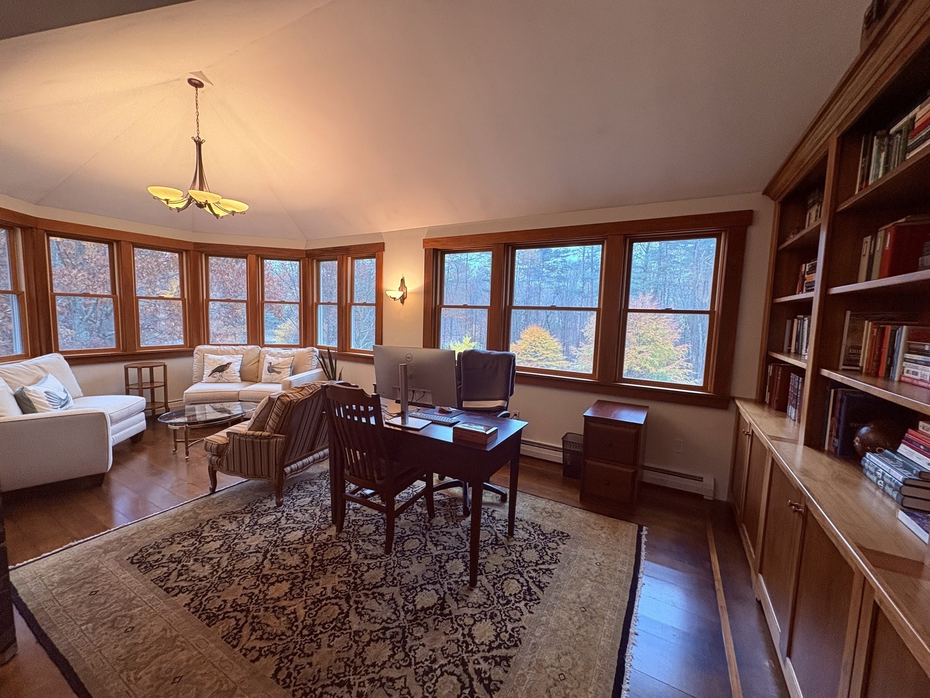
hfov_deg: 102.1
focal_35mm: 14
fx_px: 376
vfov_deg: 85.7
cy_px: 349
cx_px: 465
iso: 250
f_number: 2.2
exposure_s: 1/60
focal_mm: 2.22
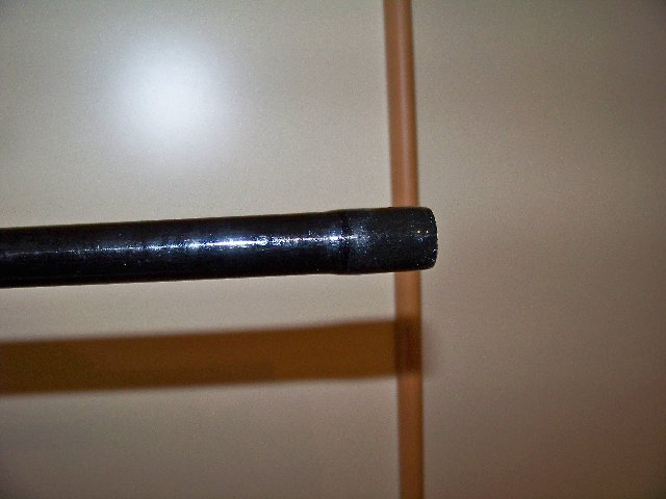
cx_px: 333
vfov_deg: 42.9
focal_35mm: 33
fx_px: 635
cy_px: 250
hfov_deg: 55.4
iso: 200
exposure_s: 1/30
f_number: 2.8
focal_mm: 5.85
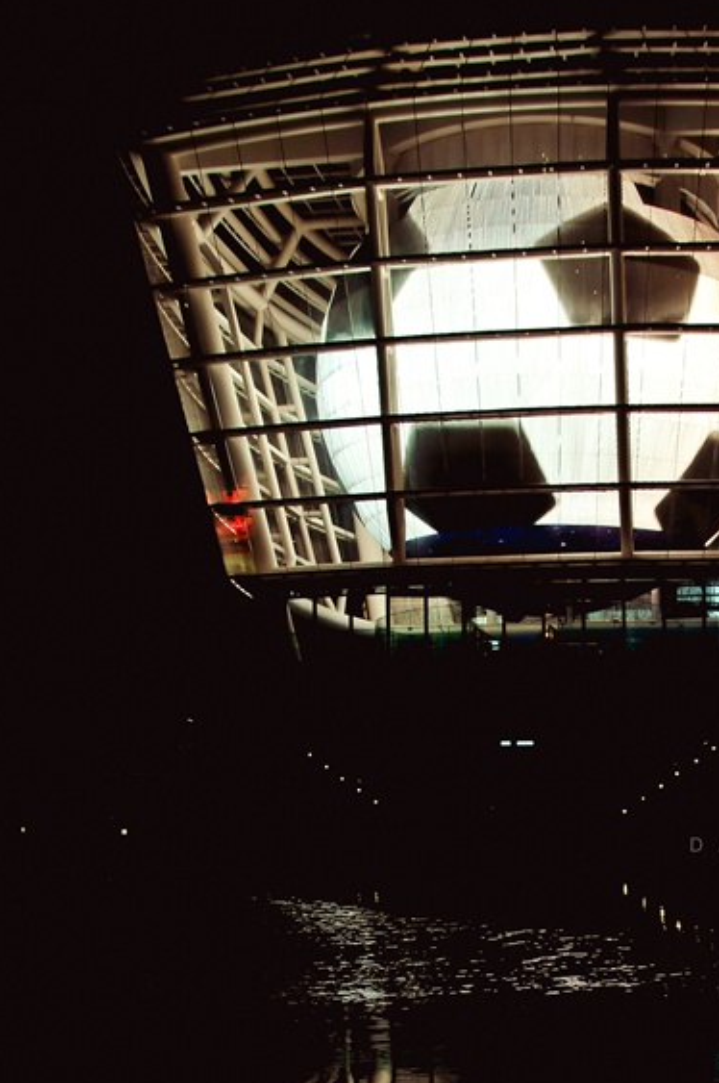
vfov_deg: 40.3
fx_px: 1441
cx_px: 535
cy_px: 777
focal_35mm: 48
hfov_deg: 27.6
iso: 100
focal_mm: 20
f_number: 4
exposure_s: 1/80
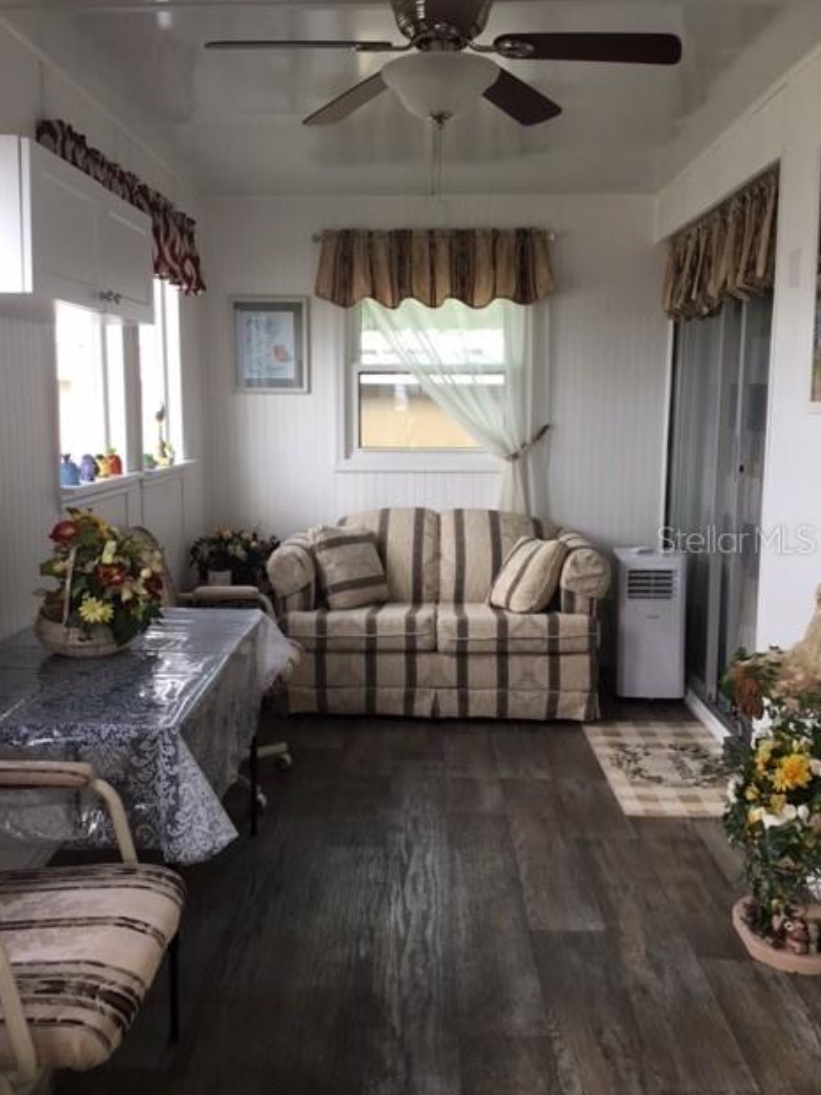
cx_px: 399
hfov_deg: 44.2
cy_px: 539
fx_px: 1012
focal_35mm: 32
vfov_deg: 56.8
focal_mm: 3.3
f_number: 2.4
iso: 25
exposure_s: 1/60
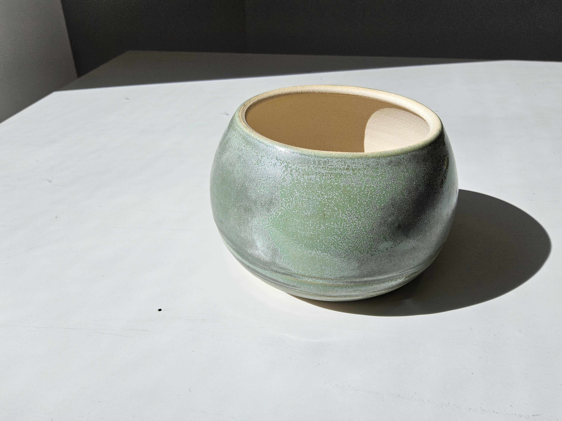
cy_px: 210
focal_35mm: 23
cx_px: 281
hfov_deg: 73.9
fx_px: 373
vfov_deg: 58.9
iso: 32
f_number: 2
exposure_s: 1/214
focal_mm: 3.08
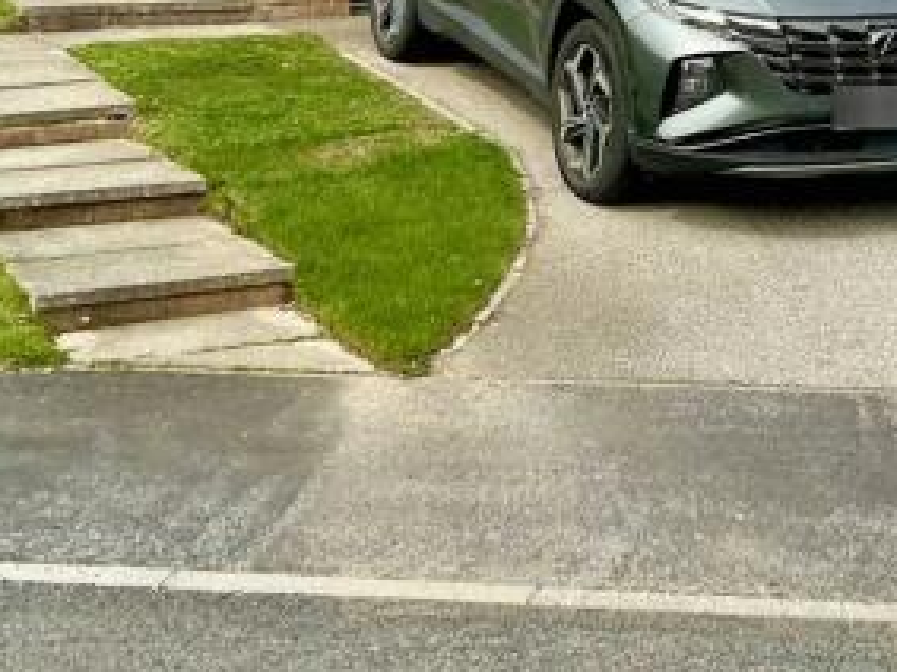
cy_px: -285
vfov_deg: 14.8
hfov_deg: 20.2
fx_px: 2435
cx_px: 907
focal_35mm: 94
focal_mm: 5.7
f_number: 1.5
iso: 50
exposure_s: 1/4630
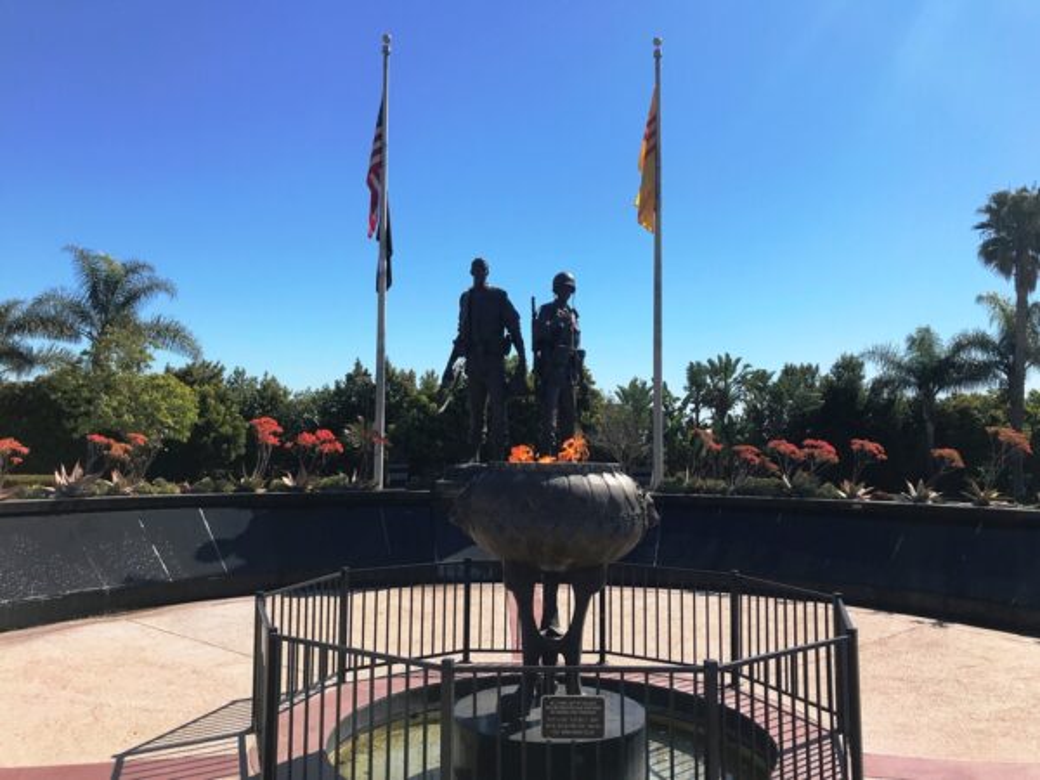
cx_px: 520
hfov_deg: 63.4
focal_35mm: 28
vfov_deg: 49.7
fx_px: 841
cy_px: 390
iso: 20
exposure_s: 1/2817
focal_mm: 3.99
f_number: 1.8
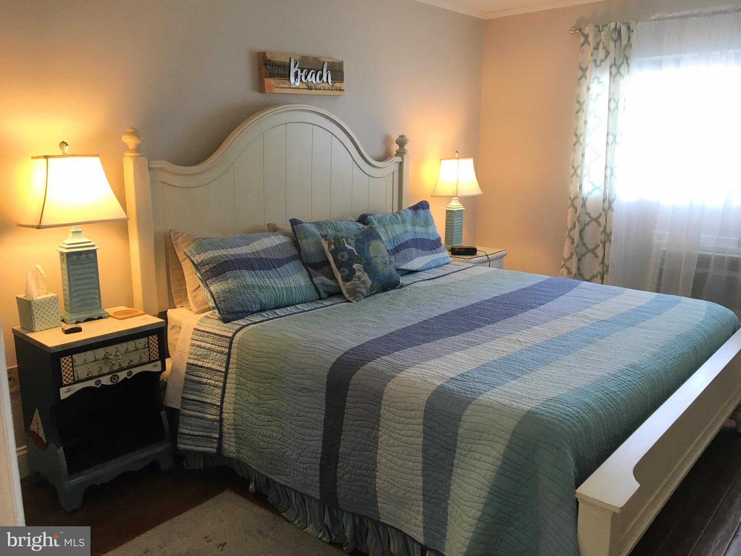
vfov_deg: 48.2
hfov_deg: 61.7
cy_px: 278
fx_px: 621
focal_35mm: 29
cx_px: 370
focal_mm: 4.15
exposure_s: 1/30
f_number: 2.2
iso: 40
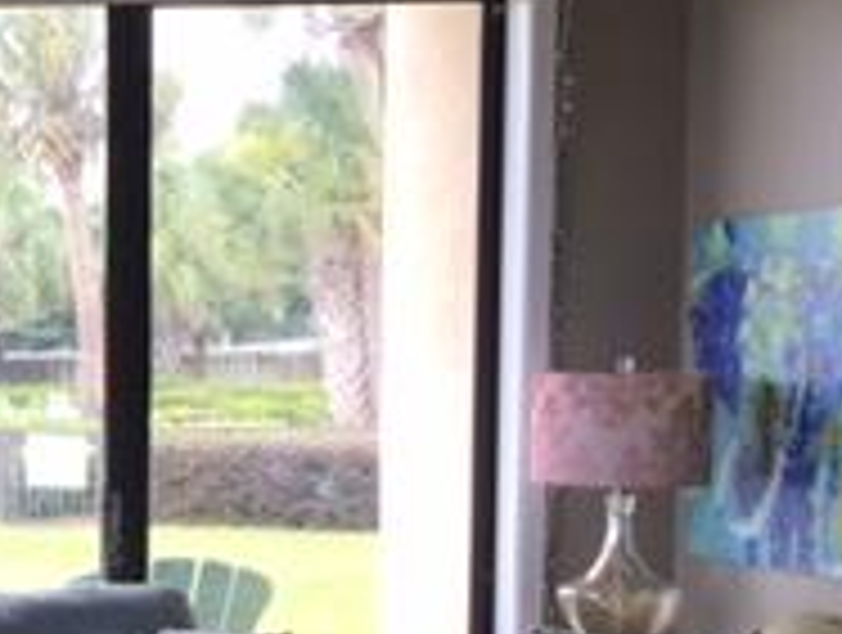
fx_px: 2413
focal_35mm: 99
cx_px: -387
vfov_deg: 14.8
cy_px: 589
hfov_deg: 17.9
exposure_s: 1/122
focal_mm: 4.15
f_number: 2.2
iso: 32
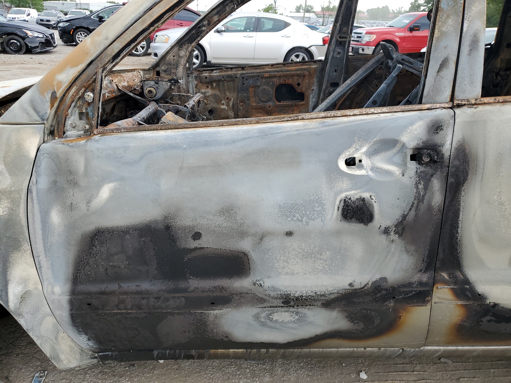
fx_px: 384
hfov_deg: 67.3
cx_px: 256
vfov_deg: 53.1
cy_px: 192
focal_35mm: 26
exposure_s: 1/400
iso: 50
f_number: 1.5
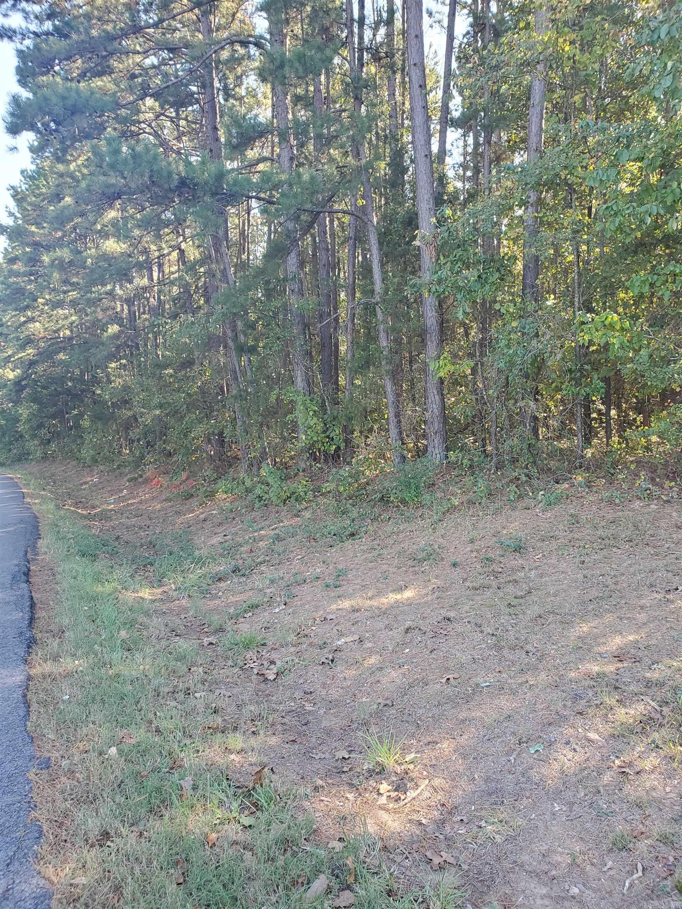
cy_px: 454
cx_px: 341
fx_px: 683
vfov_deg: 67.3
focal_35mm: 26
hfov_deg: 53.1
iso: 125
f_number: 2.4
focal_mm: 4.3
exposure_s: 1/120
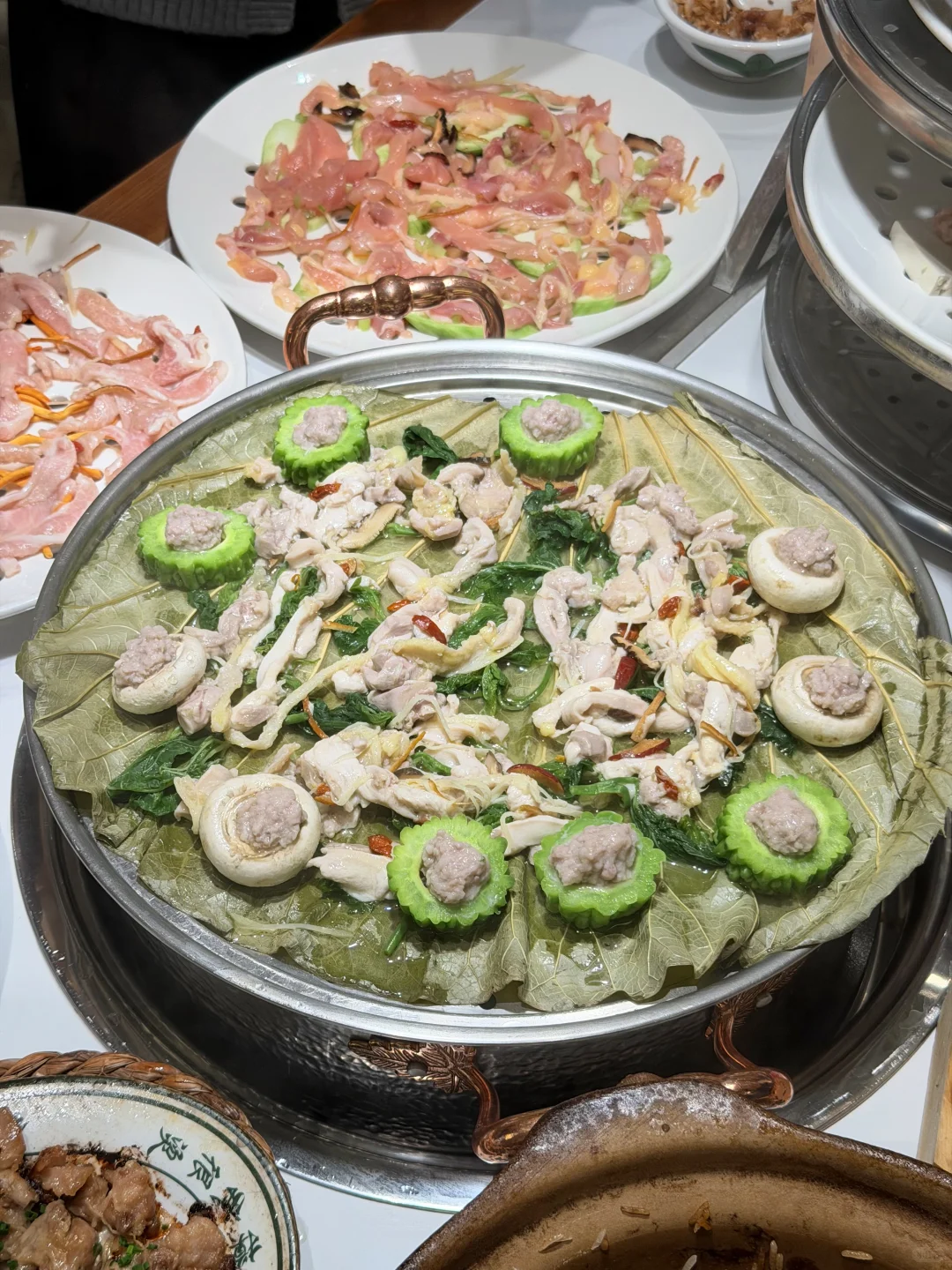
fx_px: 1760
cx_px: 476
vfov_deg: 39.7
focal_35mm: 48
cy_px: 635
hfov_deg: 30.3
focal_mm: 6.76
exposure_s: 1/183
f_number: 1.78
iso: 64
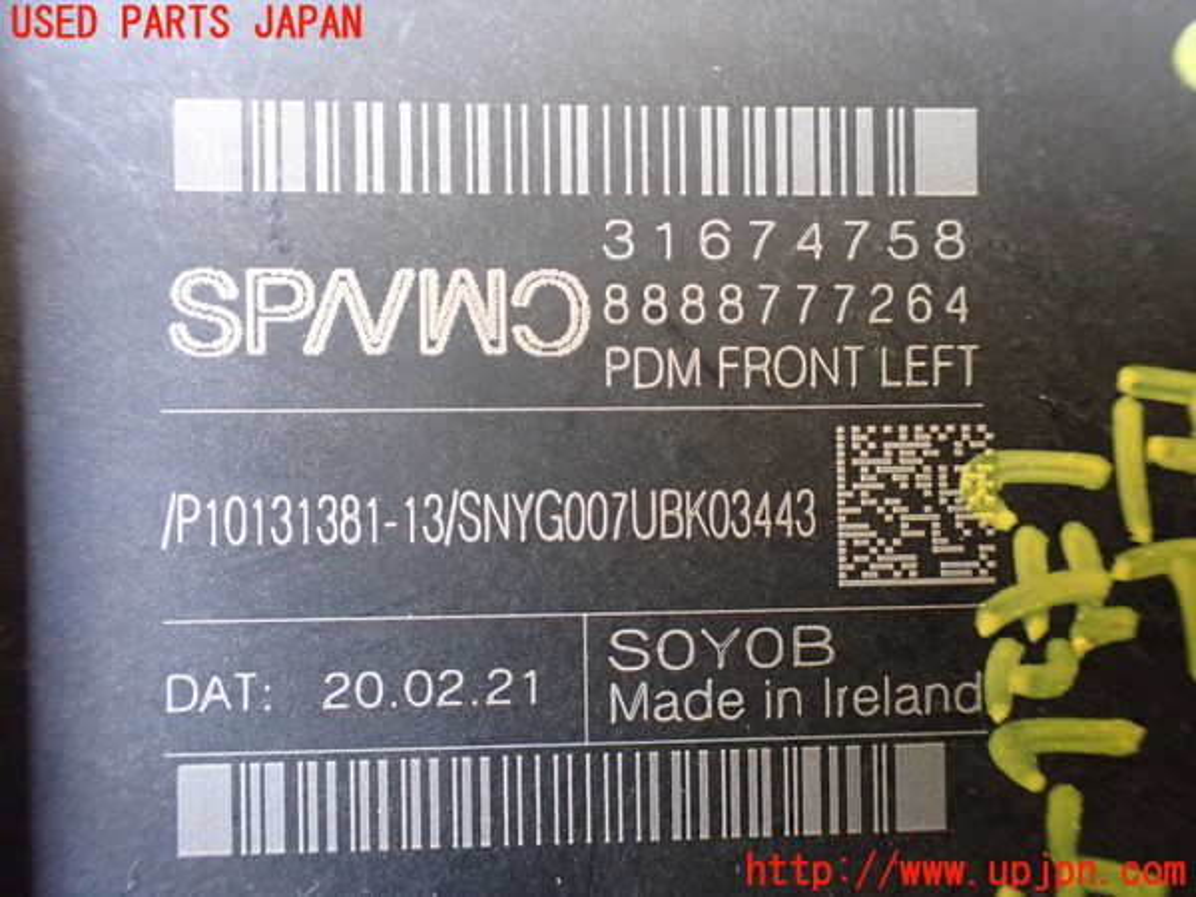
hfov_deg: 60.0
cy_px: 448
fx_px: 1037
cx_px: 598
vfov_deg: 46.8
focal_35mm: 30
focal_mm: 5.4
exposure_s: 1/30
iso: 800
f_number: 2.3
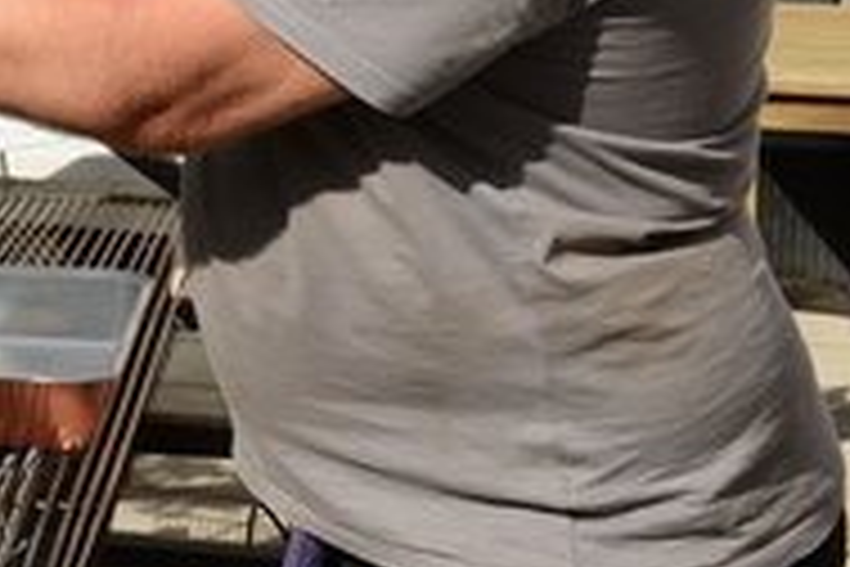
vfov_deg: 14.5
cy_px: -86
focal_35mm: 92
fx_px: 2172
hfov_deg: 20.0
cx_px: -315
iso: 200
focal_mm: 29
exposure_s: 1/400
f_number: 10
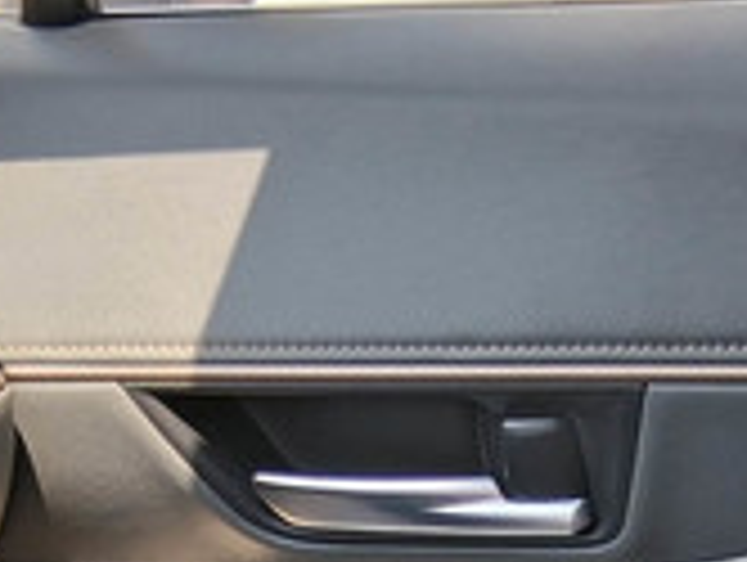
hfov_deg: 15.7
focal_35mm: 125
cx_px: 436
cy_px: 1227
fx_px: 2701
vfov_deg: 10.6
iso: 25
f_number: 1.8
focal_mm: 3.98
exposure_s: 1/100
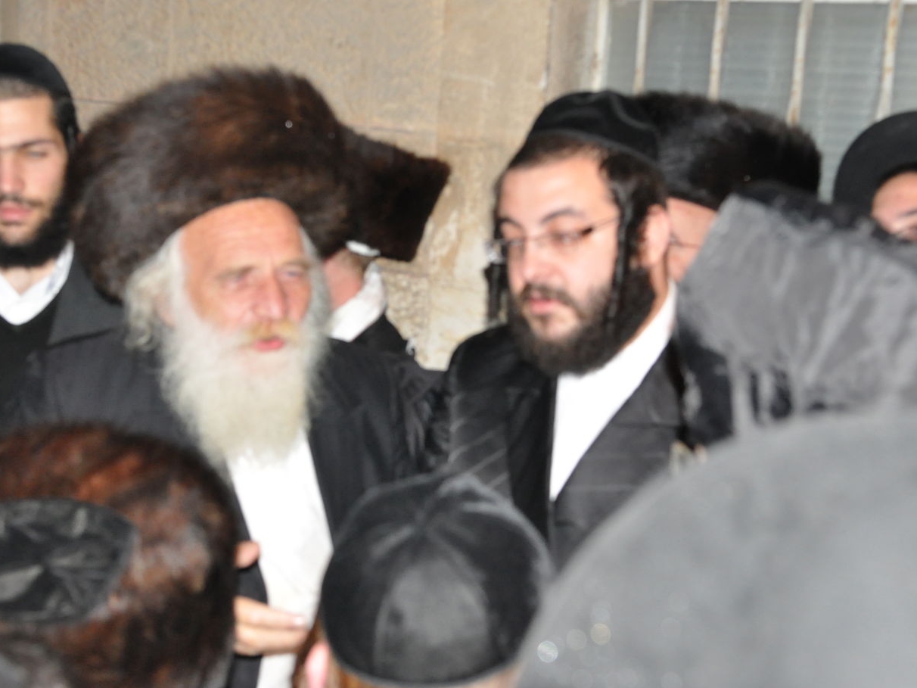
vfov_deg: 28.3
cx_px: 399
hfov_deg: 37.1
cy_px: 339
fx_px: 1366
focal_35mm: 52
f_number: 5
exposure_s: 1/60
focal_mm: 31
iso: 2000
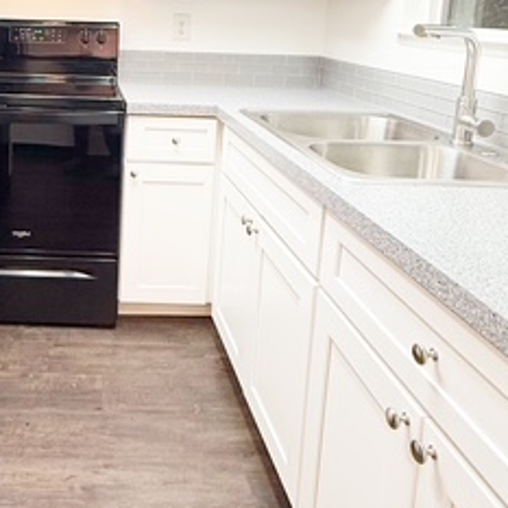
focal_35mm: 34
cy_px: 85
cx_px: 81
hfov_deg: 45.3
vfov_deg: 45.4
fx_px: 565
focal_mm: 2.22
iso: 125
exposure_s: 1/120
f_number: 2.2
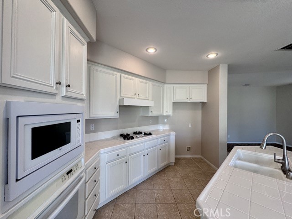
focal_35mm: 14
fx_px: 118
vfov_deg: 85.7
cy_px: 110
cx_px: 146
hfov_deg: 102.1
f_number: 2.2
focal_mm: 2.22
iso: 125
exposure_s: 1/120
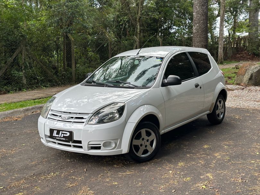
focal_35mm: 48
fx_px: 361
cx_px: 130
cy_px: 98
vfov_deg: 30.3
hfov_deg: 39.6
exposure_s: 1/262
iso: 64
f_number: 1.78
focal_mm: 6.86
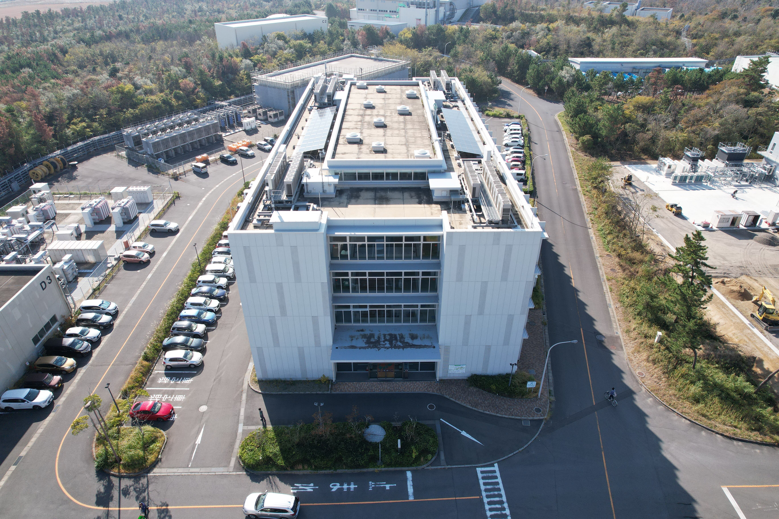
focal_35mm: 22
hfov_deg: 78.6
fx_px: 476
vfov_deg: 57.2
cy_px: 260
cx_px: 390
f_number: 2.8
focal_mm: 8.38
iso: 200
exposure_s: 1/1250
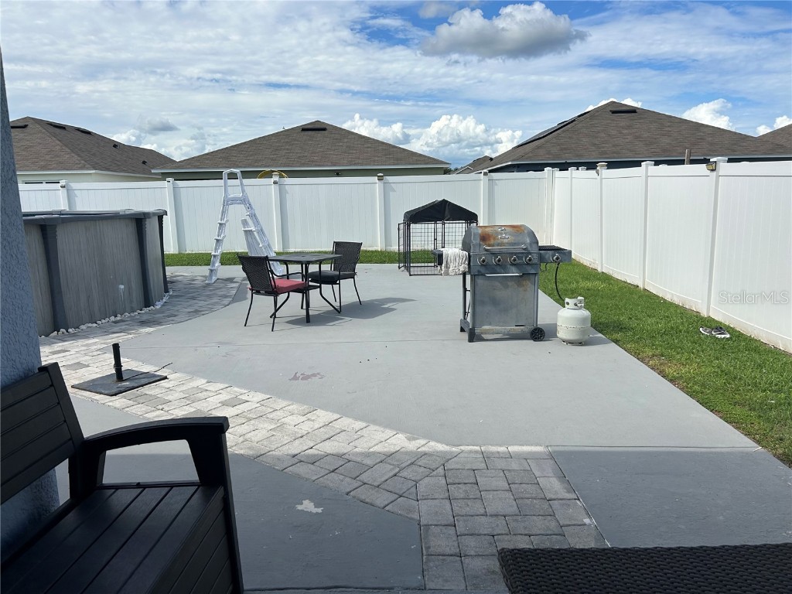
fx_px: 595
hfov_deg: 67.3
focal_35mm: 26
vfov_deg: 53.1
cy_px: 297
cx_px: 396
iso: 50
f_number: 1.5
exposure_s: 1/5587
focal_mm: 5.7
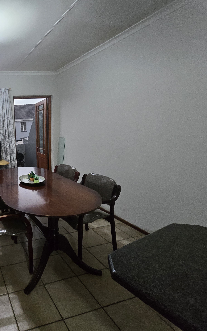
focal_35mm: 19
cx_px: 6
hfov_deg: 51.6
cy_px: 171
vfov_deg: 88.0
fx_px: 172
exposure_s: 1/50
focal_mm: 2.2
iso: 1000
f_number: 2.2
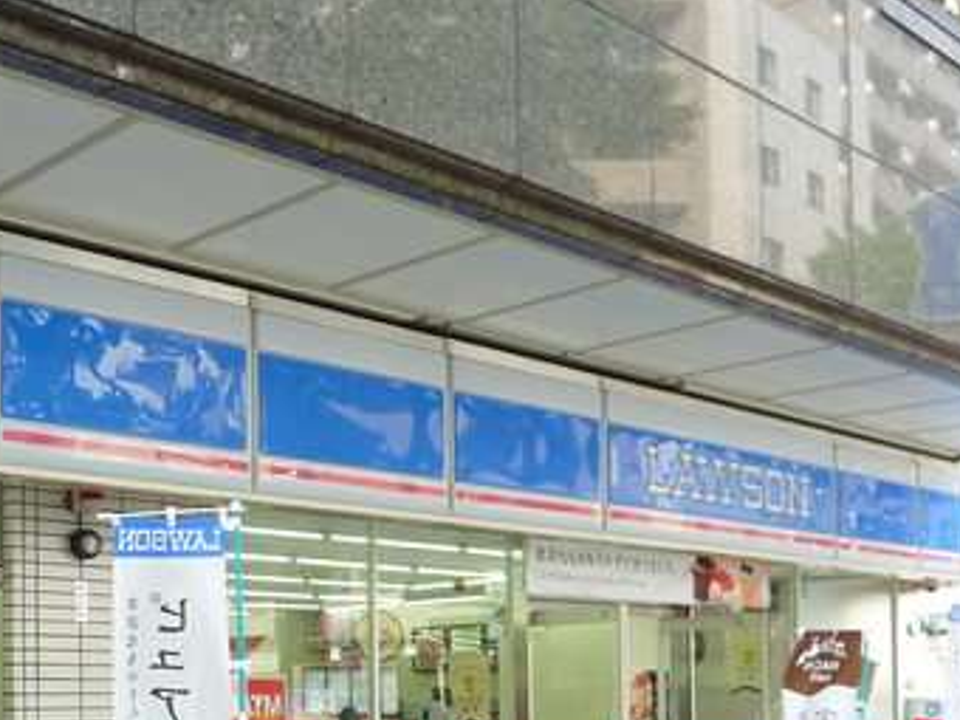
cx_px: 319
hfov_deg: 39.9
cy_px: 666
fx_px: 1303
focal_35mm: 47
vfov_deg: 29.4
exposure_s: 1/40
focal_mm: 4.1
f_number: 3.3
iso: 80
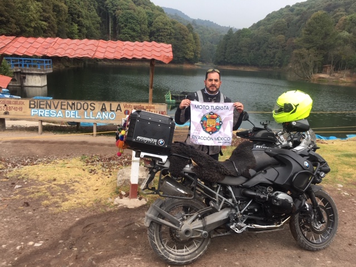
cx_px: 178
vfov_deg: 48.2
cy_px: 134
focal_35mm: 29
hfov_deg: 61.7
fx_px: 298
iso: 25
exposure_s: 1/60
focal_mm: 4.15
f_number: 2.2
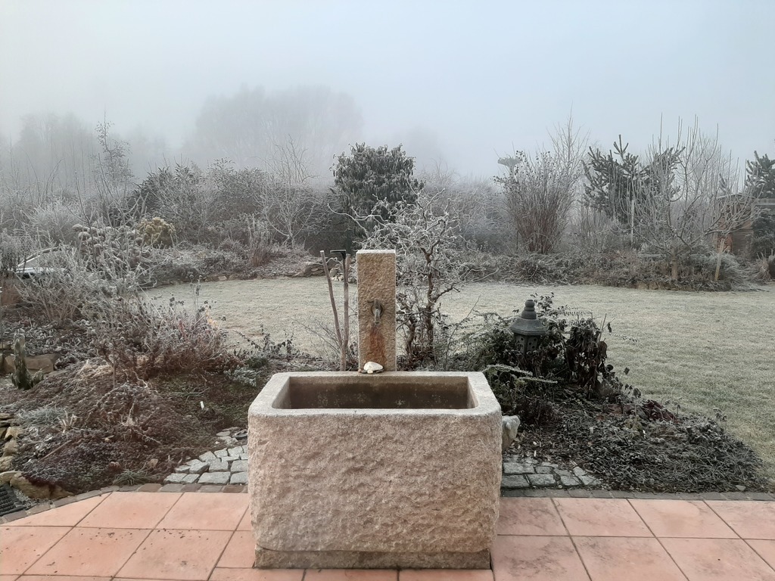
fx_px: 582
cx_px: 388
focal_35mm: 26
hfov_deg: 67.3
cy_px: 290
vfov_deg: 53.1
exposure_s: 1/115
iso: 40
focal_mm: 3.93
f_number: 1.7
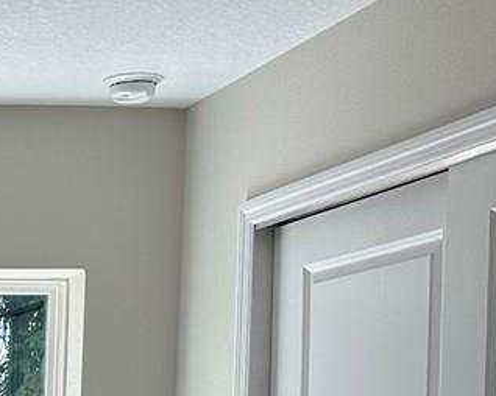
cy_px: 586
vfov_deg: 12.4
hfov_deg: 14.4
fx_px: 1731
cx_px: -385
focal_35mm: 118
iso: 80
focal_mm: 6.86
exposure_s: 1/324
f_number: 1.78
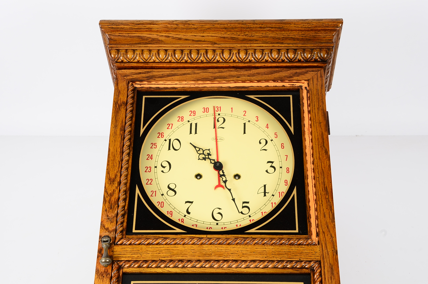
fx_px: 801
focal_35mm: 68
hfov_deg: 29.9
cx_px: 214
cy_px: 142
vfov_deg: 20.1
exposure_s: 1/160
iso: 100
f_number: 14
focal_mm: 45
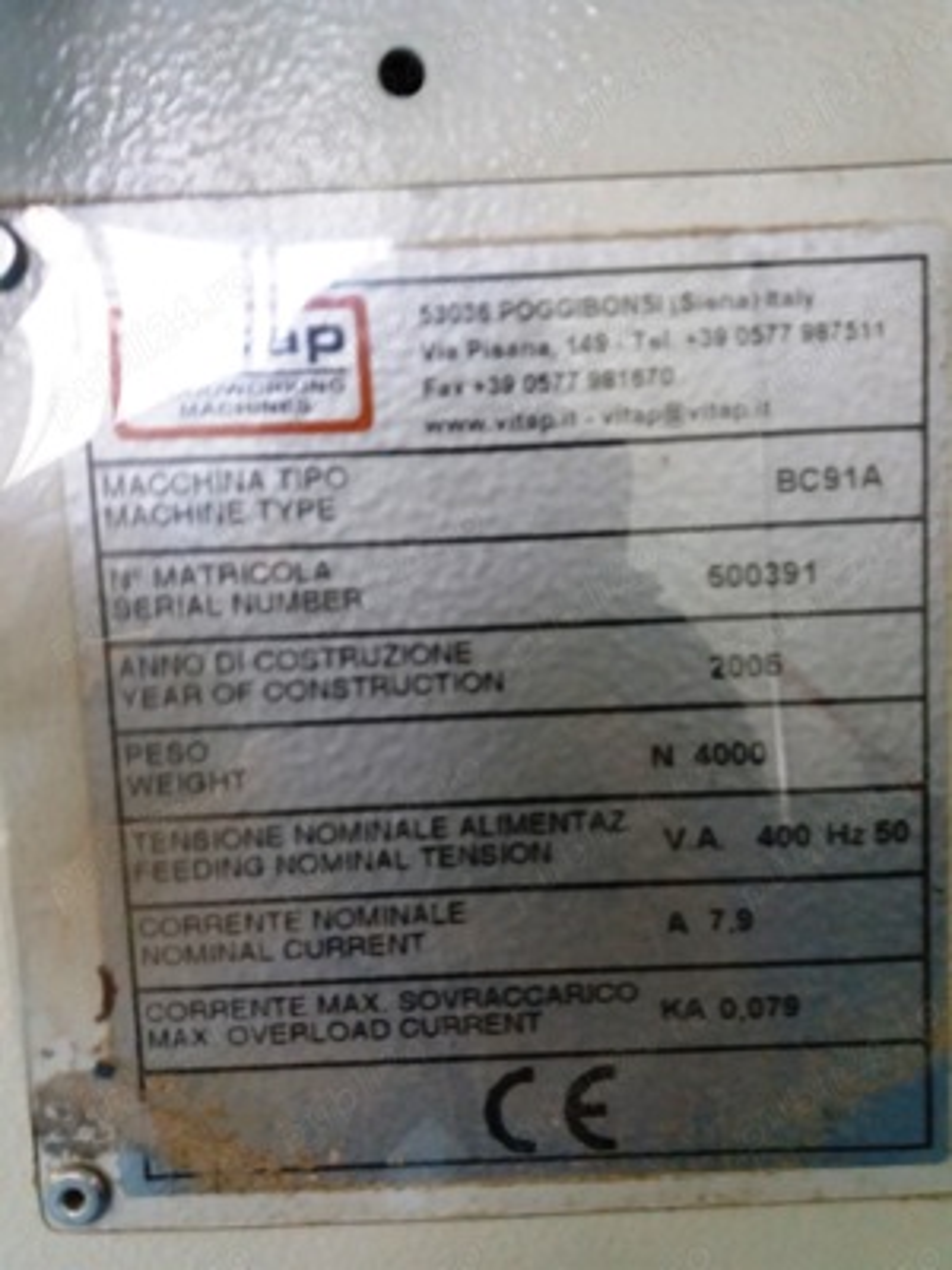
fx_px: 1027
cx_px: 476
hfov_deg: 49.7
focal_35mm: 28
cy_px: 635
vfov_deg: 63.4
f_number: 1.9
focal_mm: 3.7
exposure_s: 1/17
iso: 160
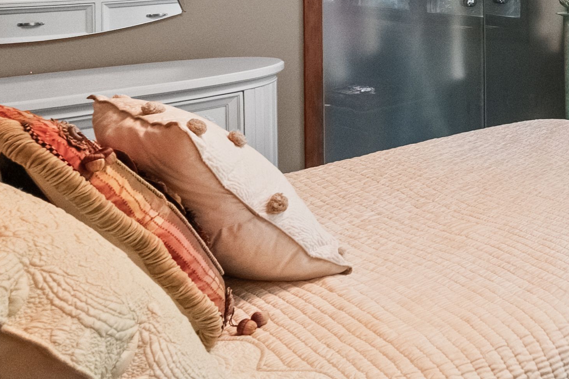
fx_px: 790
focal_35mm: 50
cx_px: 806
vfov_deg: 24.2
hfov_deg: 28.9
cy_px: -88
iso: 400
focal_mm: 10
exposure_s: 1/100
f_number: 6.4
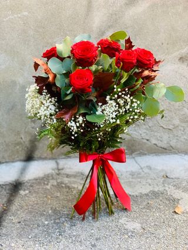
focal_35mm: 52
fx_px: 376
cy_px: 125
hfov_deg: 28.1
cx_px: 94
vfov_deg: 36.8
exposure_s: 1/122
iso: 64
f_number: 2.4
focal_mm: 6
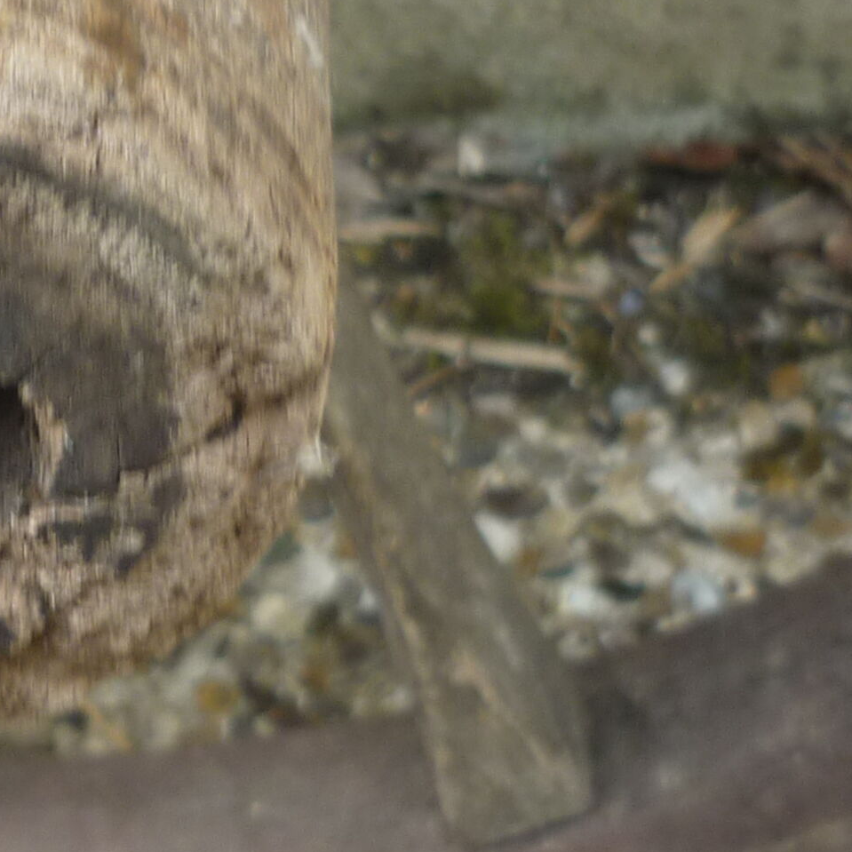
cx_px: 77
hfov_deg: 15.5
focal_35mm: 111
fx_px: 3091
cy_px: 502
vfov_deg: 15.7
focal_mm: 5.5
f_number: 2.8
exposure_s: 1/125
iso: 80
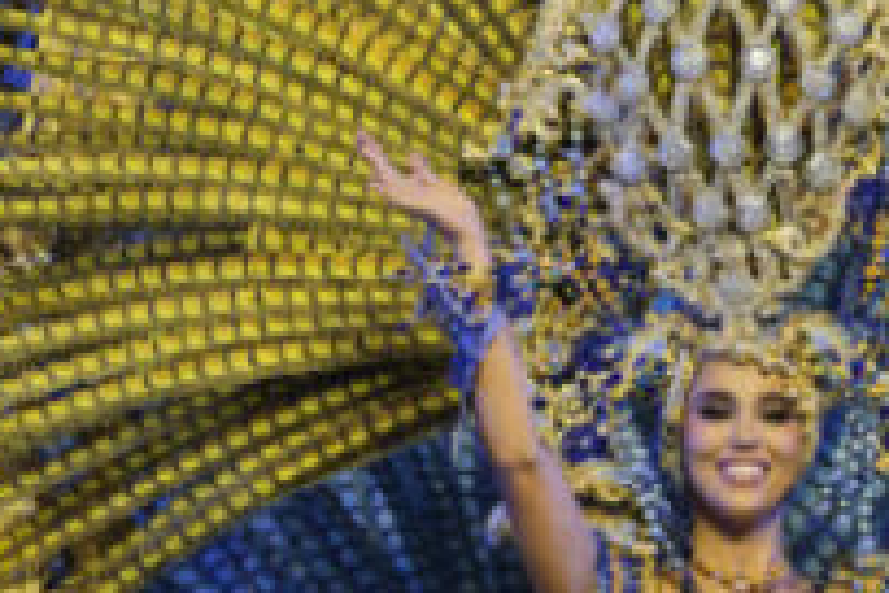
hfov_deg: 3.6
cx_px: 458
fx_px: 14198
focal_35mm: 575
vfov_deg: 2.4
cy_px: 327
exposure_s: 1/640
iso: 1250
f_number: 2.8
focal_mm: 102.2
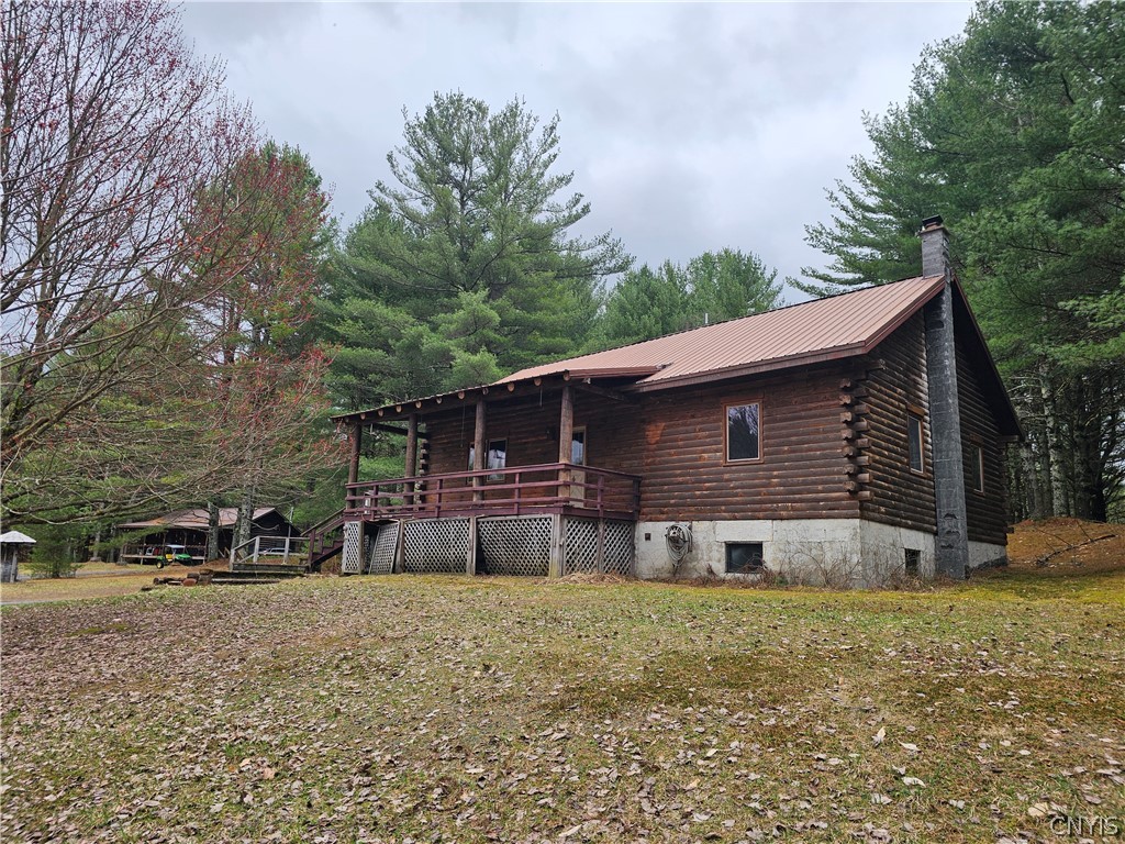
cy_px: 422
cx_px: 562
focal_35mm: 23
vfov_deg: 58.9
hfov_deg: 73.9
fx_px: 747
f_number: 1.7
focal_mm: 6.3
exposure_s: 1/329
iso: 10
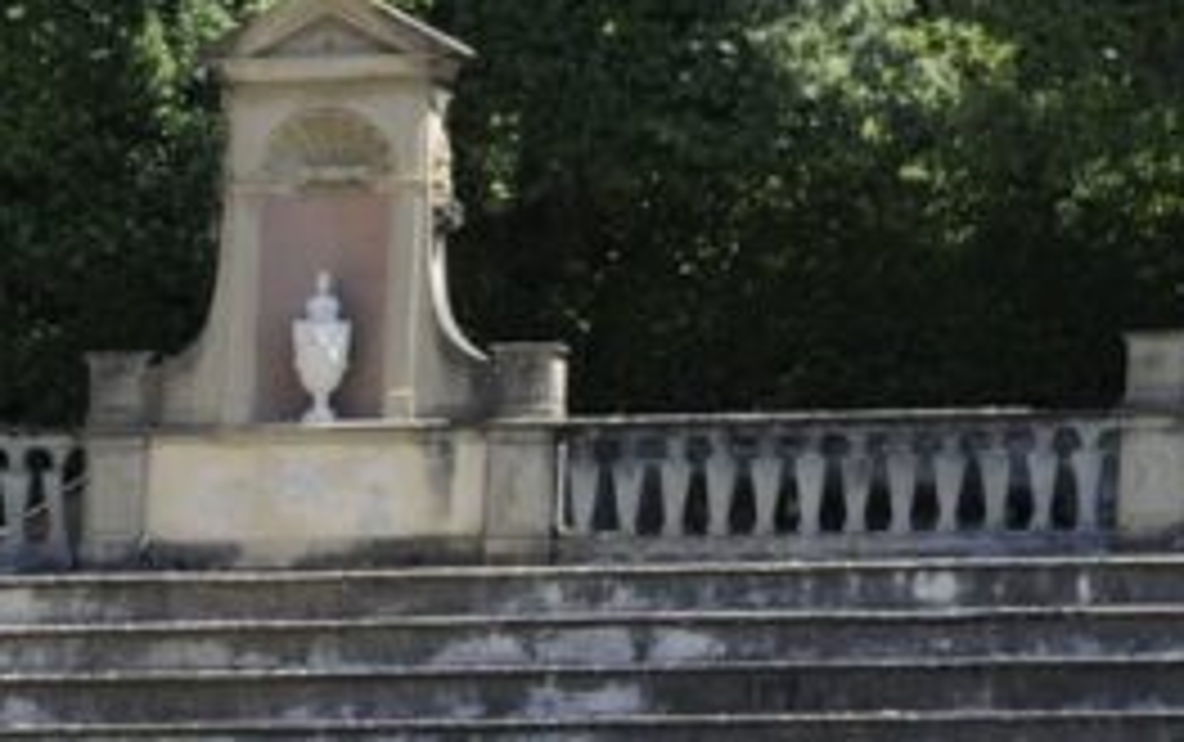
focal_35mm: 291
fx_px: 9400
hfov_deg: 7.2
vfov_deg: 4.5
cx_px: 270
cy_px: 636
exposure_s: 1/320
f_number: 5.6
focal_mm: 98
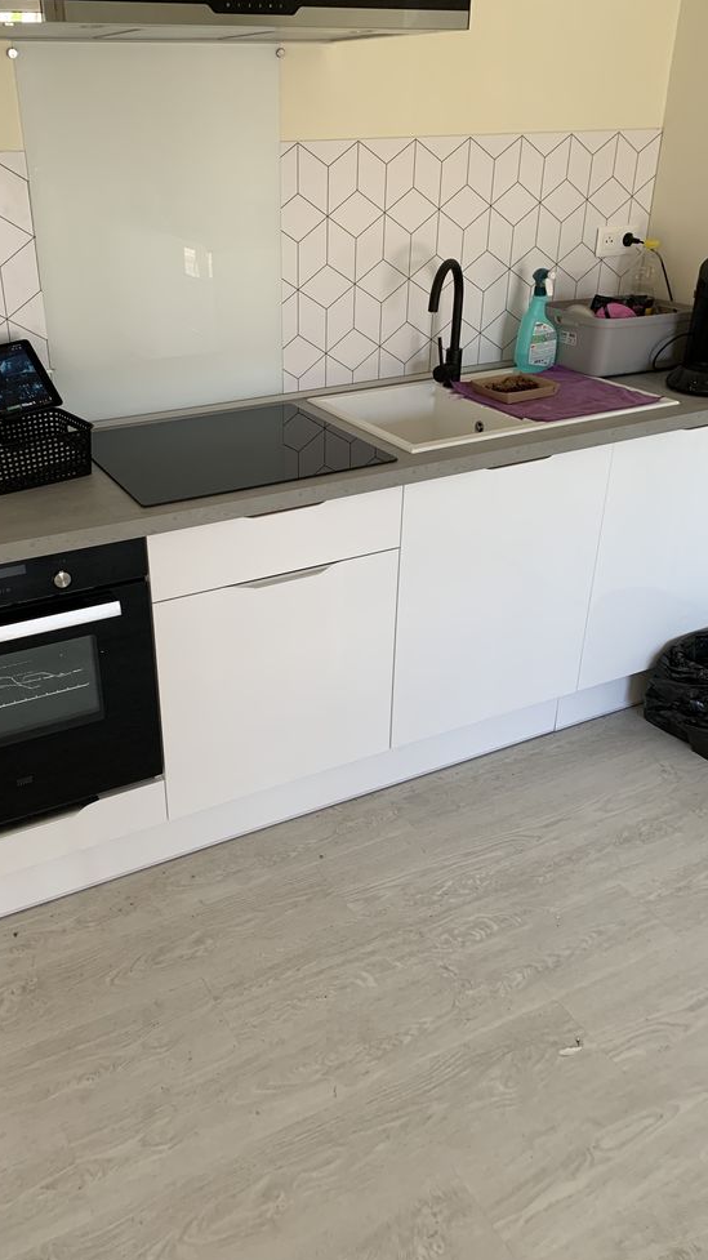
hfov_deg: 39.9
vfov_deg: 66.1
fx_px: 969
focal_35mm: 29
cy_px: 623
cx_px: 263
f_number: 1.8
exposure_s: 1/121
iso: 80
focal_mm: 4.25
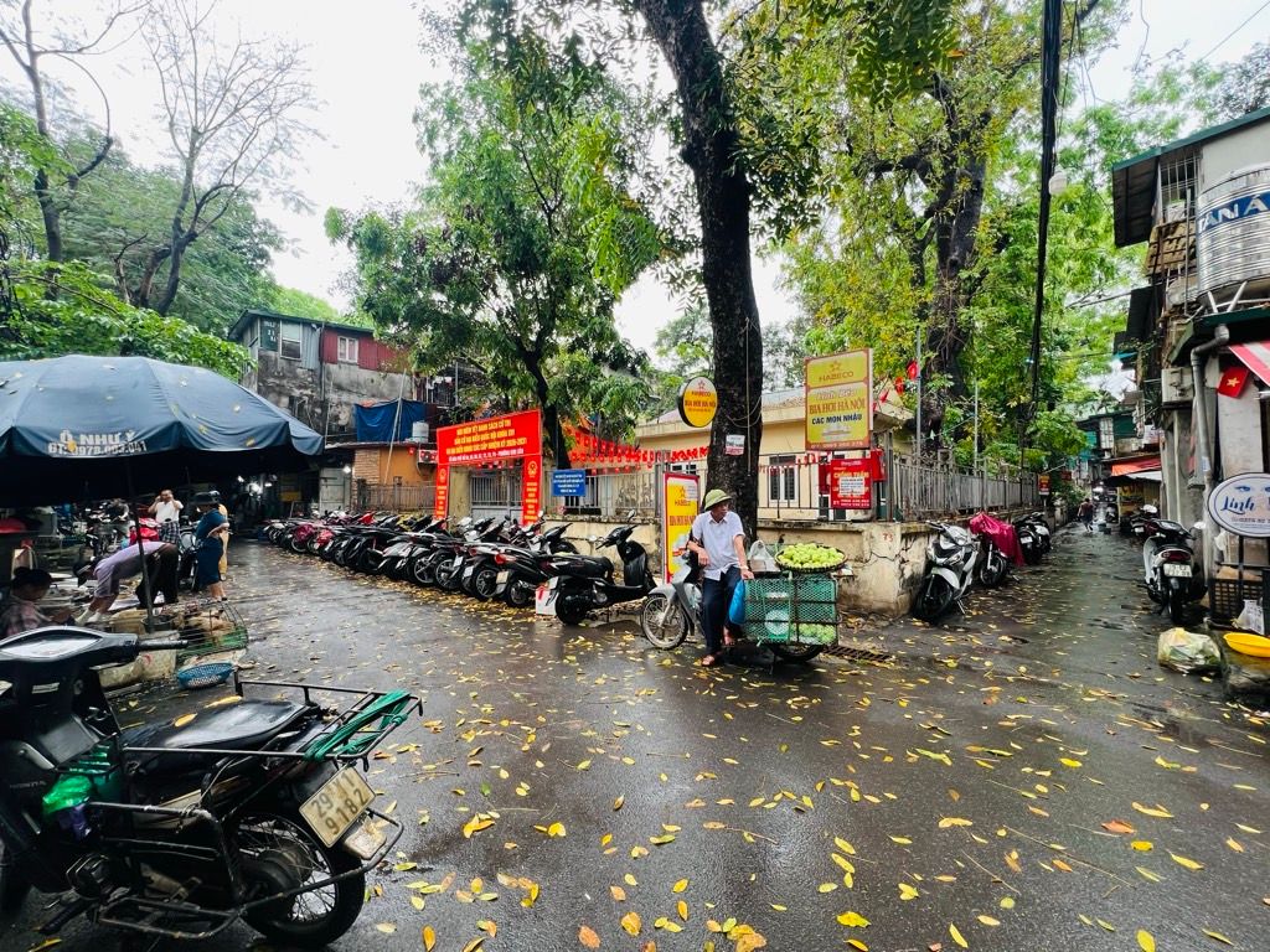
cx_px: 635
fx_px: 477
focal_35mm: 13
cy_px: 476
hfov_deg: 106.2
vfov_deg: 89.9
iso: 40
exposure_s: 1/99
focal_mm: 1.57
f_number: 1.8
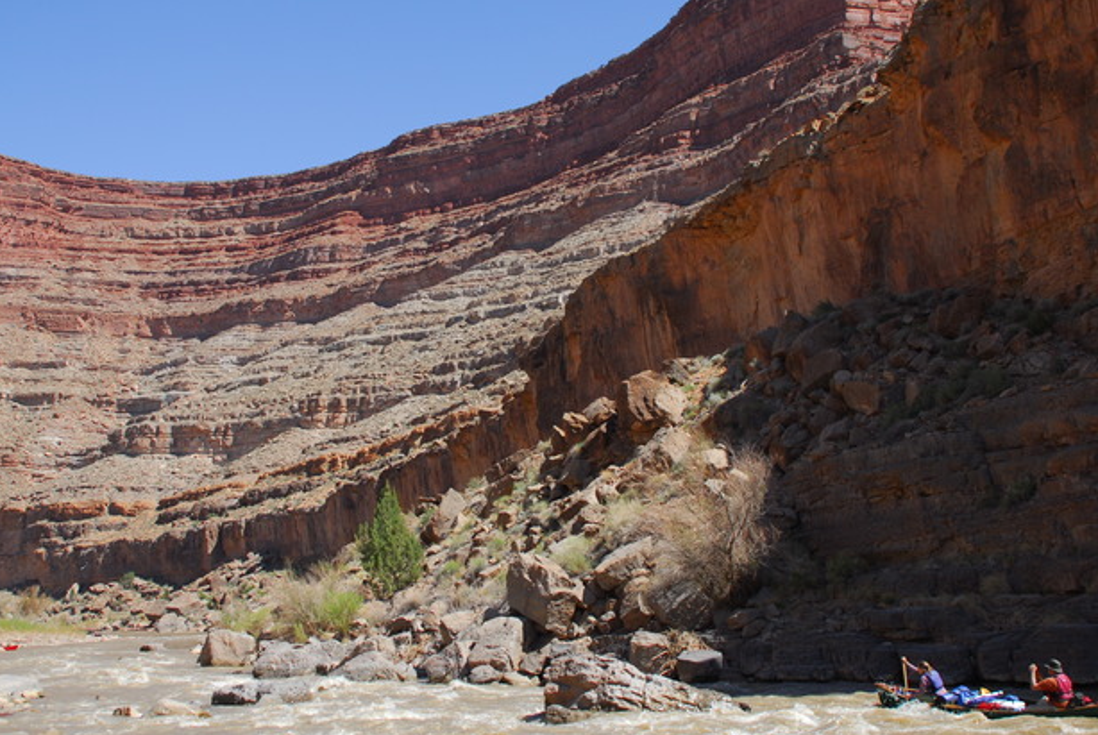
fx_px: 1313
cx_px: 528
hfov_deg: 45.4
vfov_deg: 31.3
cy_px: 362
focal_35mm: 43
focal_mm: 22
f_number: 3.8
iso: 125
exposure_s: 1/250
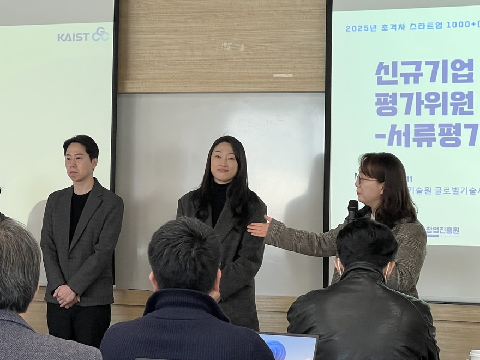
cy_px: 124
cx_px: 159
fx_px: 1553
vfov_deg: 13.2
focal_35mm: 112
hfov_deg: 17.5
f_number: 2.8
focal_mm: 9
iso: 160
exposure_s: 1/120
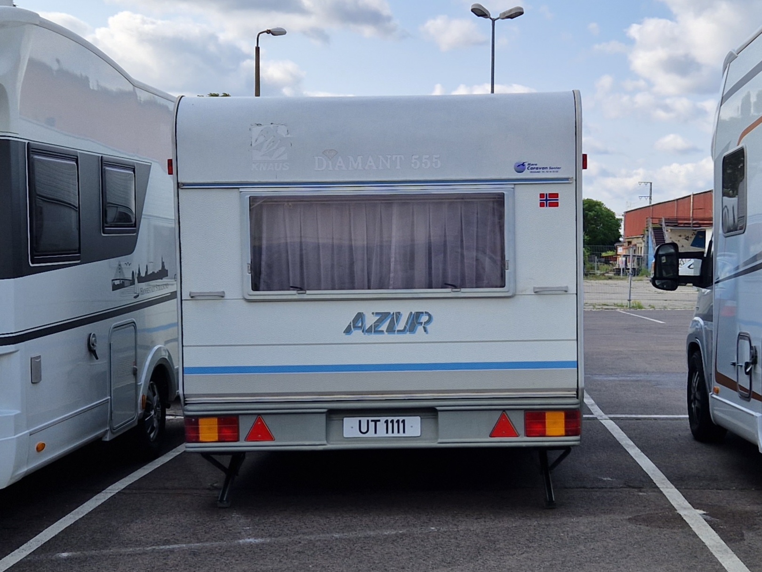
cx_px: 381
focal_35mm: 23
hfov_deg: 73.9
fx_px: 506
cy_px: 286
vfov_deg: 58.9
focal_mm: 5.4
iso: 50
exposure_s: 1/1429
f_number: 1.8
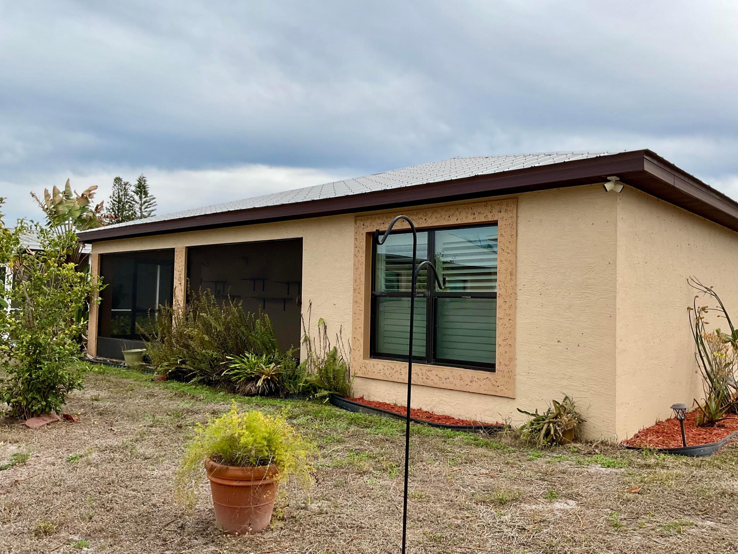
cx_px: 369
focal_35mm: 29
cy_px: 277
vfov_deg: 48.2
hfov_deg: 61.7
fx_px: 618
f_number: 1.8
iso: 16
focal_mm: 3
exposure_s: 1/1786
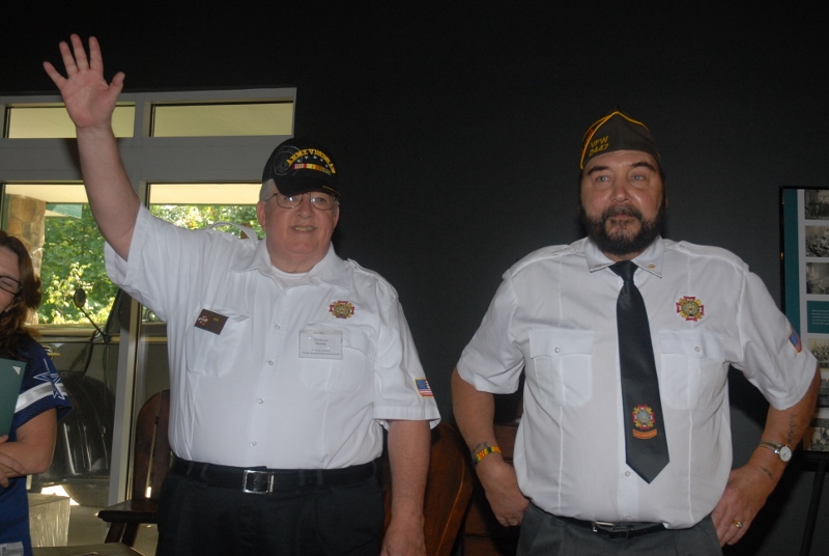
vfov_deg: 29.0
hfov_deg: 42.3
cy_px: 278
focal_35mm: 46
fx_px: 1072
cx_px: 414
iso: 400
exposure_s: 1/60
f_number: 5.6
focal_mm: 31
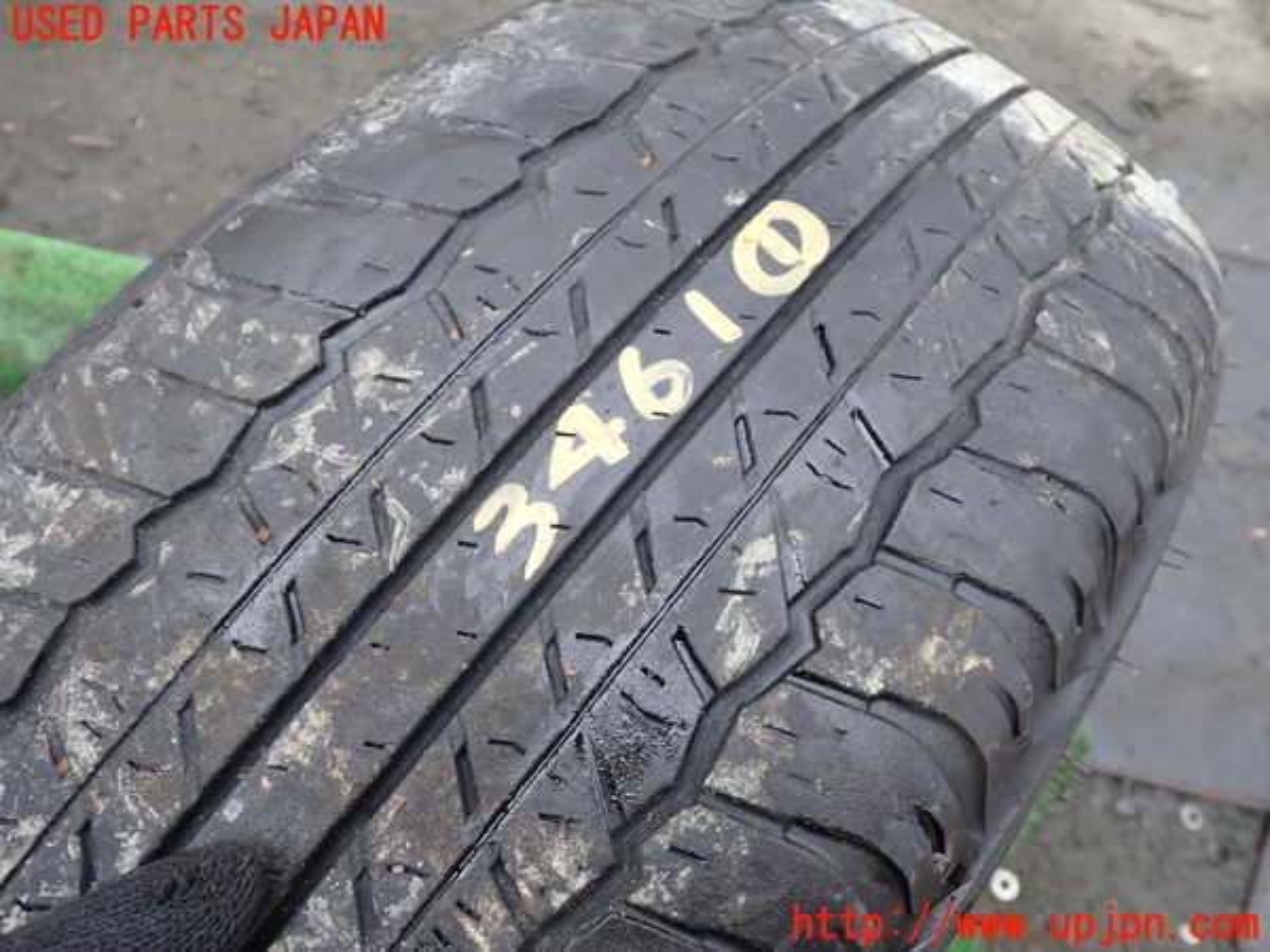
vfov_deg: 46.8
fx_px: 1101
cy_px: 476
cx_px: 635
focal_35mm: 30
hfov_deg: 60.0
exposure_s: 1/60
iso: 100
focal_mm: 5.4
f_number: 2.3
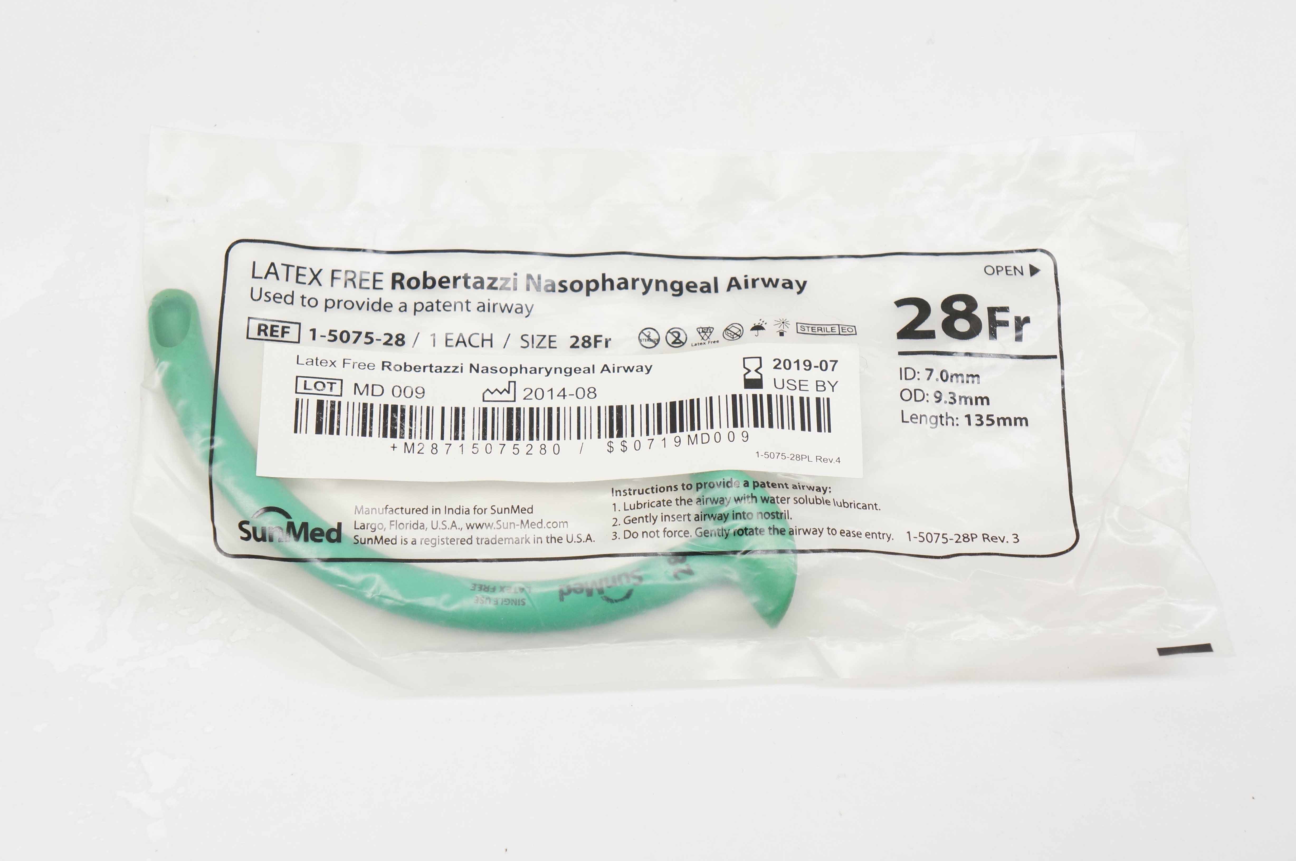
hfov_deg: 33.4
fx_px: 2158
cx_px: 648
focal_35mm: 60
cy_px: 430
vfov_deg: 22.6
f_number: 7.1
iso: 800
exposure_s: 1/100
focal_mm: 40
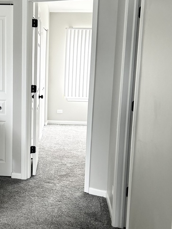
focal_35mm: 58
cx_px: 40
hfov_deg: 24.9
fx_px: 384
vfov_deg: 33.2
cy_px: 131
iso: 125
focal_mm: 5.7
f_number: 1.5
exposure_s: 1/88
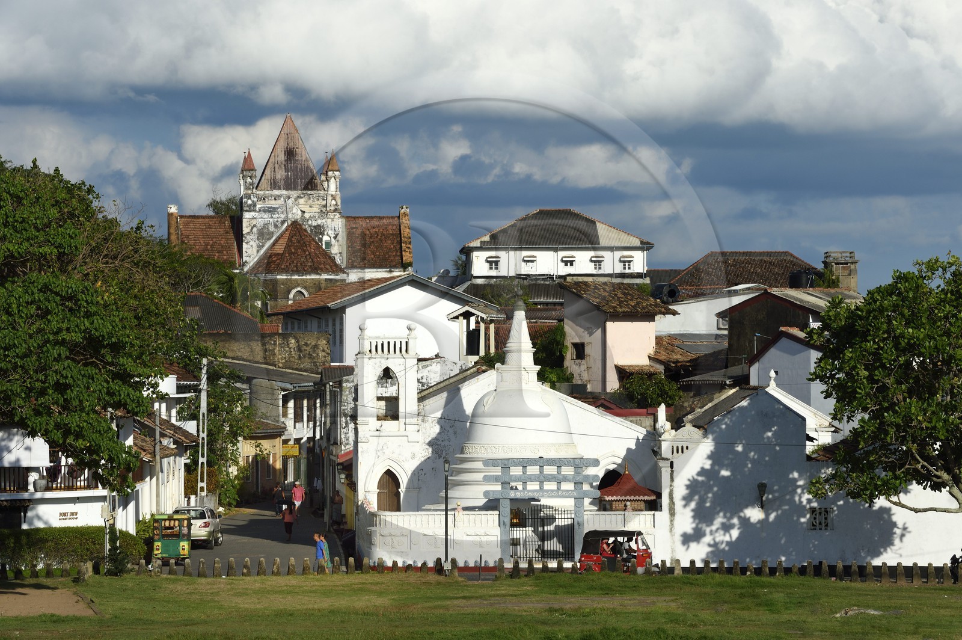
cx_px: 481
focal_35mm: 135
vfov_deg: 10.1
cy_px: 320
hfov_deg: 15.2
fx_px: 3604
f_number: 14
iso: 200
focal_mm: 135
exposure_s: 1/320
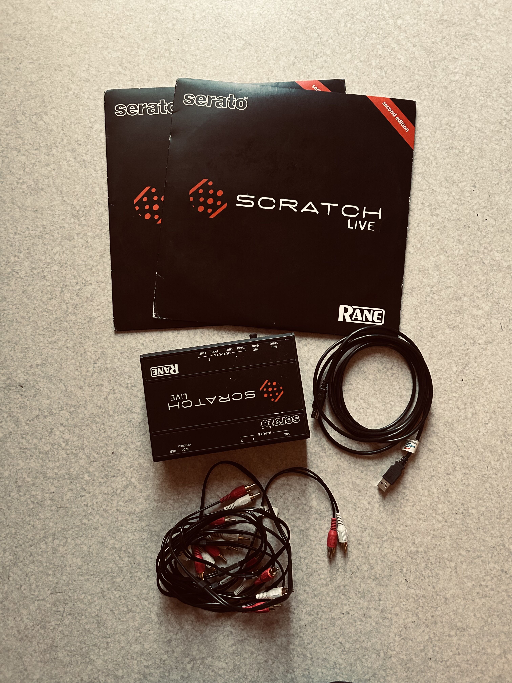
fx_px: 513
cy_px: 342
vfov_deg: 67.3
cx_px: 256
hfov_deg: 53.1
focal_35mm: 26
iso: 500
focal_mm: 5.7
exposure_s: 1/33
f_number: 1.5
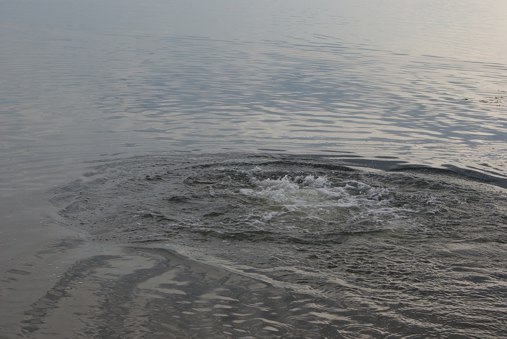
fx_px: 1163
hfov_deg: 24.6
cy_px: 170
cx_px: 254
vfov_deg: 16.6
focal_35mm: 82
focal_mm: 55
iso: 100
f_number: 8
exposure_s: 1/200
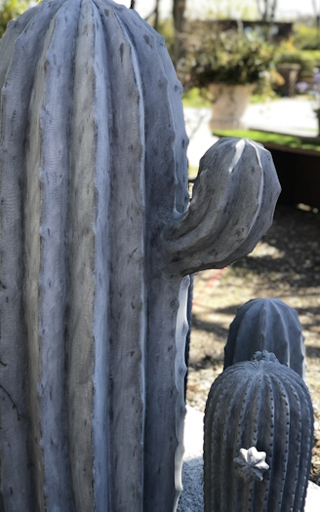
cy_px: 258
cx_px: 133
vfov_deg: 36.3
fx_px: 782
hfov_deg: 23.1
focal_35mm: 56
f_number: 2.4
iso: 16
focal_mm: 6
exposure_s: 1/130
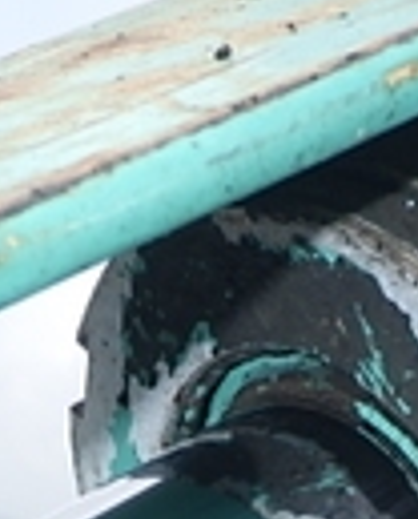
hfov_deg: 10.2
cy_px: 696
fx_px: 2340
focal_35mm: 152
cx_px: 281
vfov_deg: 12.2
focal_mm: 7.5
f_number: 4.2
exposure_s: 1/640
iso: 125
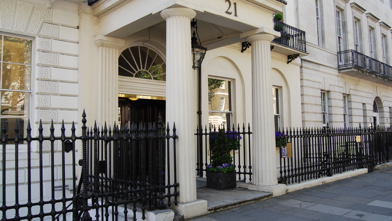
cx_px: 194
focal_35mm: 32
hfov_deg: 61.0
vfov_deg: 36.7
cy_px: 105
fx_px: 333
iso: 160
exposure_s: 1/125
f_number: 5.6
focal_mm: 20
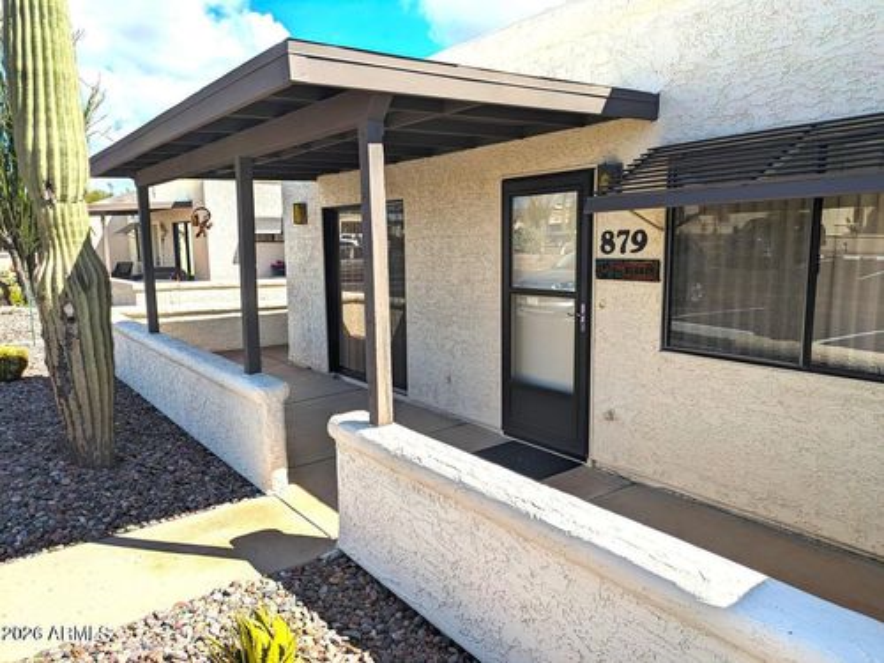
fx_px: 638
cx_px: 442
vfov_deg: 54.9
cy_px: 332
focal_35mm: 25
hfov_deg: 69.4
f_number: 1.89
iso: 43
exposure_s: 1/3378
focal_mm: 5.43
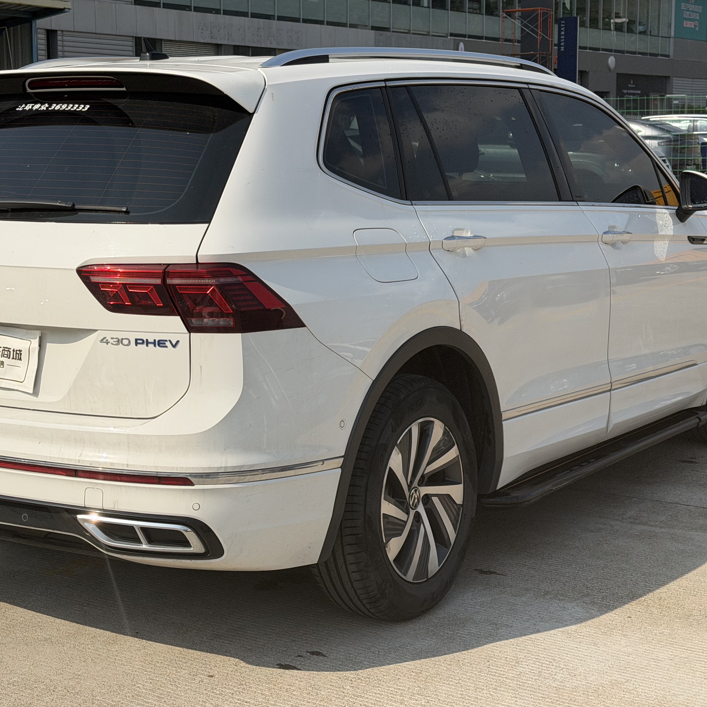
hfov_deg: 26.8
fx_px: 1479
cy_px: 309
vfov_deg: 26.9
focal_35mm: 64
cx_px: 294
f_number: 1.78
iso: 64
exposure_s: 1/7143
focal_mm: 6.76
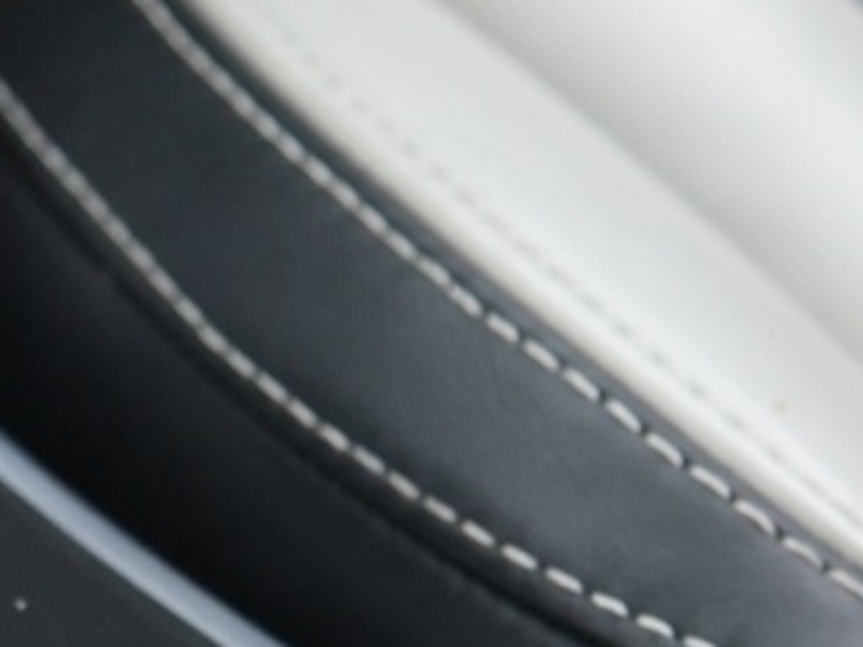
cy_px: 22
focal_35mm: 390
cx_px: -638
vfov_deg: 3.8
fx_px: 9719
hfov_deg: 5.0
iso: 4000
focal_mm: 78
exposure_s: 1/20
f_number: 4
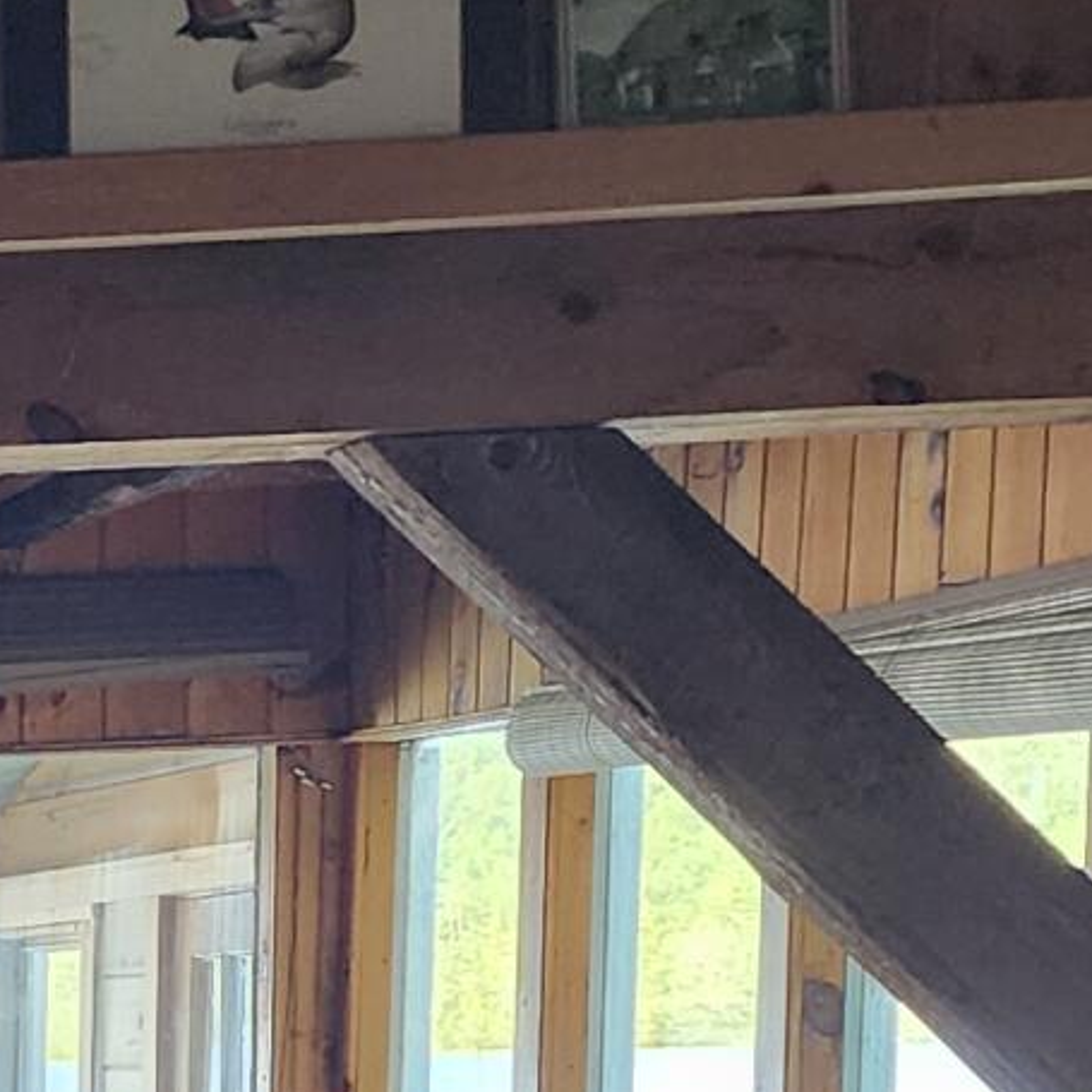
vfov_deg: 12.4
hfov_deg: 11.5
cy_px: 1637
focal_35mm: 134
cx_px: -1183
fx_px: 4783
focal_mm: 6.4
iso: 400
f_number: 1.8
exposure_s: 1/120
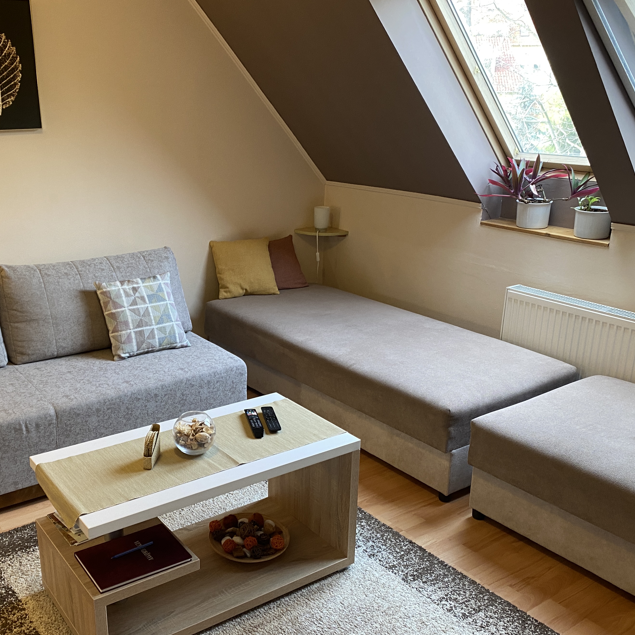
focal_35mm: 35
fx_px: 726
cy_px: 357
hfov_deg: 46.8
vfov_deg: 47.1
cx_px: 243
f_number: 1.8
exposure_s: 1/50
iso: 80
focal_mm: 4.25
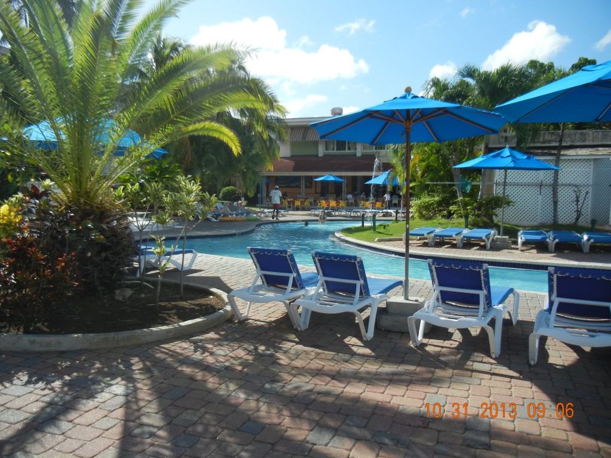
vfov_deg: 46.8
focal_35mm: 30
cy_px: 229
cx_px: 306
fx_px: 530
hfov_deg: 60.0
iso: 160
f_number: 7
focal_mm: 5.4
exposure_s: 1/327
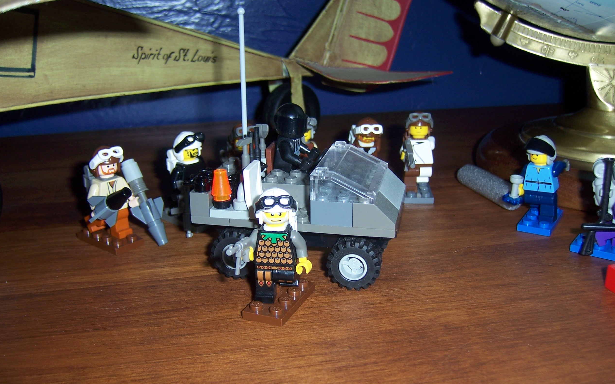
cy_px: 222
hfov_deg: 50.4
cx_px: 305
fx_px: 654
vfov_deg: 32.7
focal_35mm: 39
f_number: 2.8
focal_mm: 6.2
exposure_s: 1/60
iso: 80
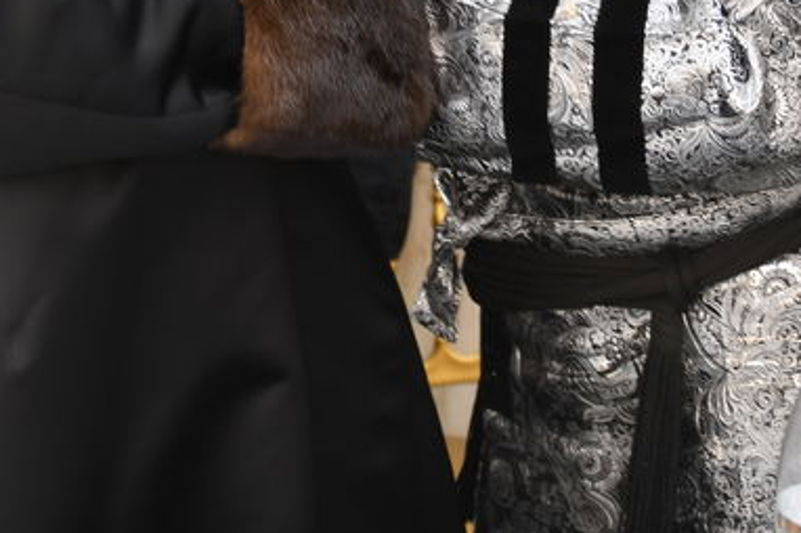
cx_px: 321
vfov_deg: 14.5
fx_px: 1956
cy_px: -257
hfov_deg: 23.1
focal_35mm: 88
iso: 320
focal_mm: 24
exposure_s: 1/100
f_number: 2.8
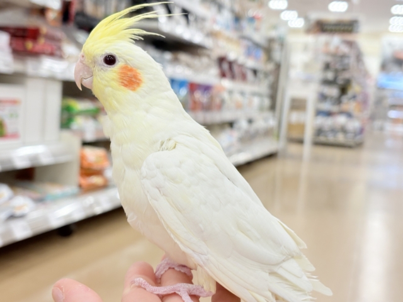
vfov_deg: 28.0
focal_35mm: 52
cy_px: 151
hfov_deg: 36.8
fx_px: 605
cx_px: 202
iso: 50
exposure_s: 1/50
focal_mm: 5.96
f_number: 1.6
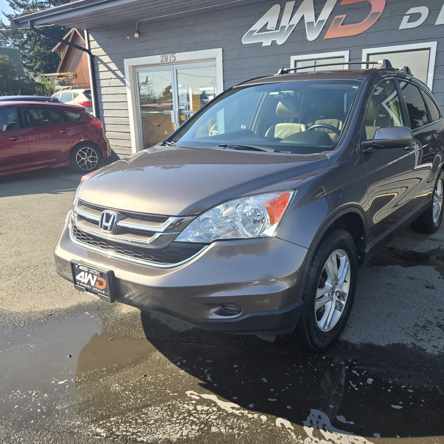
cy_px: 216
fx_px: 406
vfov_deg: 57.3
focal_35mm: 28
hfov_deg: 57.0
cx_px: 256
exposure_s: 1/788
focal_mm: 5.4
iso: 25
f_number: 1.8
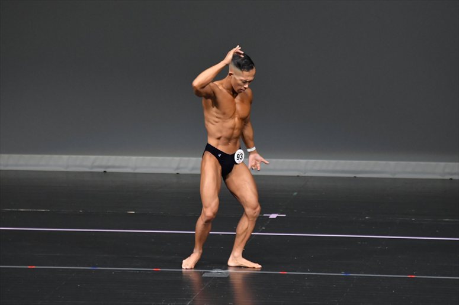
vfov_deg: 4.4
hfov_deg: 6.5
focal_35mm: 315
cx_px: 230
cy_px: 152
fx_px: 4014
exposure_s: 1/400
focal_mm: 210
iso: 4000
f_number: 5.6
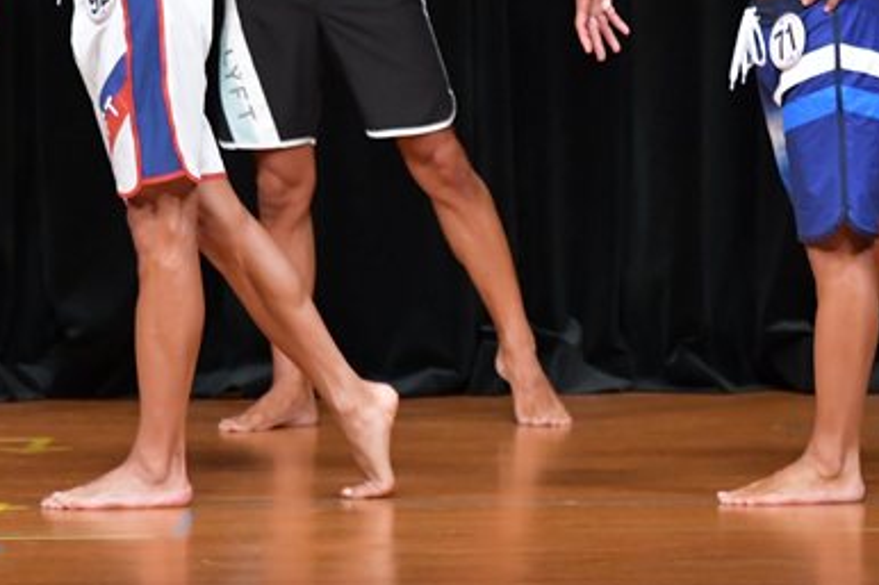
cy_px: 57
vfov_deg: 2.4
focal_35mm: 572
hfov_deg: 3.6
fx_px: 13960
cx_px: 463
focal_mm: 190
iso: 5000
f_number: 5.6
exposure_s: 1/400
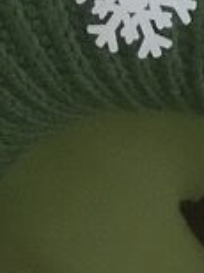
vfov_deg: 12.9
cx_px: 216
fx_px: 1190
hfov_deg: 9.7
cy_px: 301
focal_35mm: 151
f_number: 2.2
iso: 1250
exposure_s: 1/17
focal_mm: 4.15
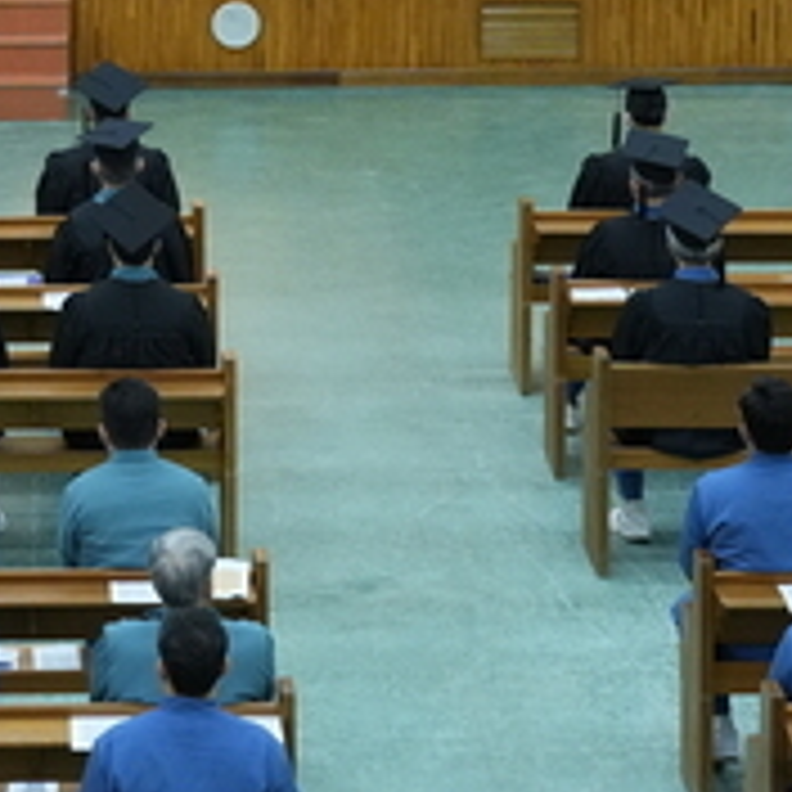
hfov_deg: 10.6
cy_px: 25
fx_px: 4245
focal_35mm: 164
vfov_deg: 10.6
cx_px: -22
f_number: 5.6
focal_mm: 54
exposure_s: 1/125
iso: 5000
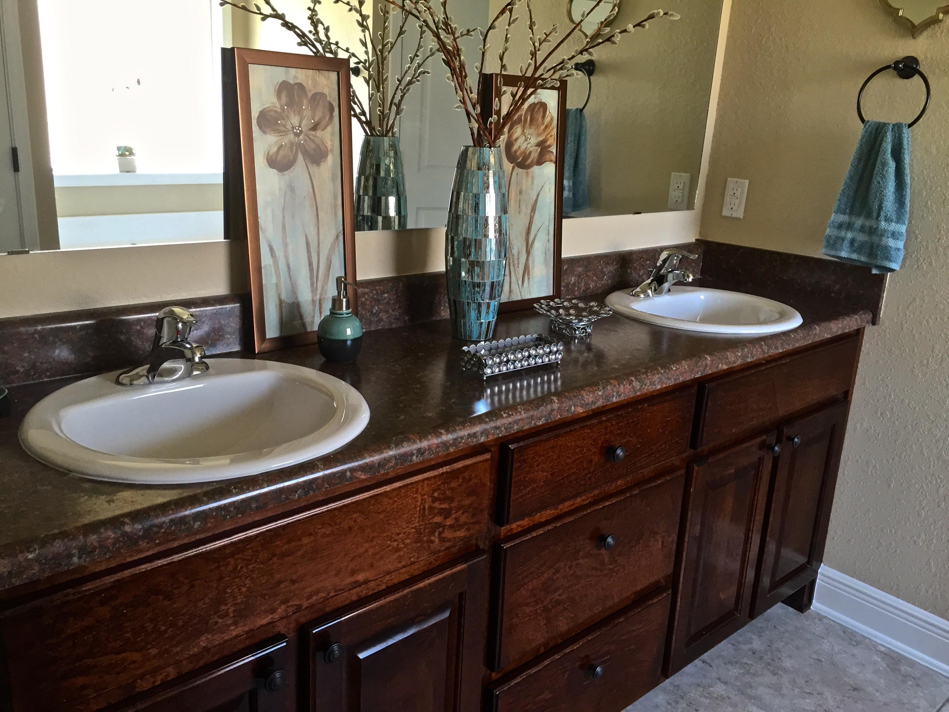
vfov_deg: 48.2
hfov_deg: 61.7
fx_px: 795
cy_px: 356
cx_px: 474
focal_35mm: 29
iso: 40
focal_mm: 4.15
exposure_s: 1/30
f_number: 2.2
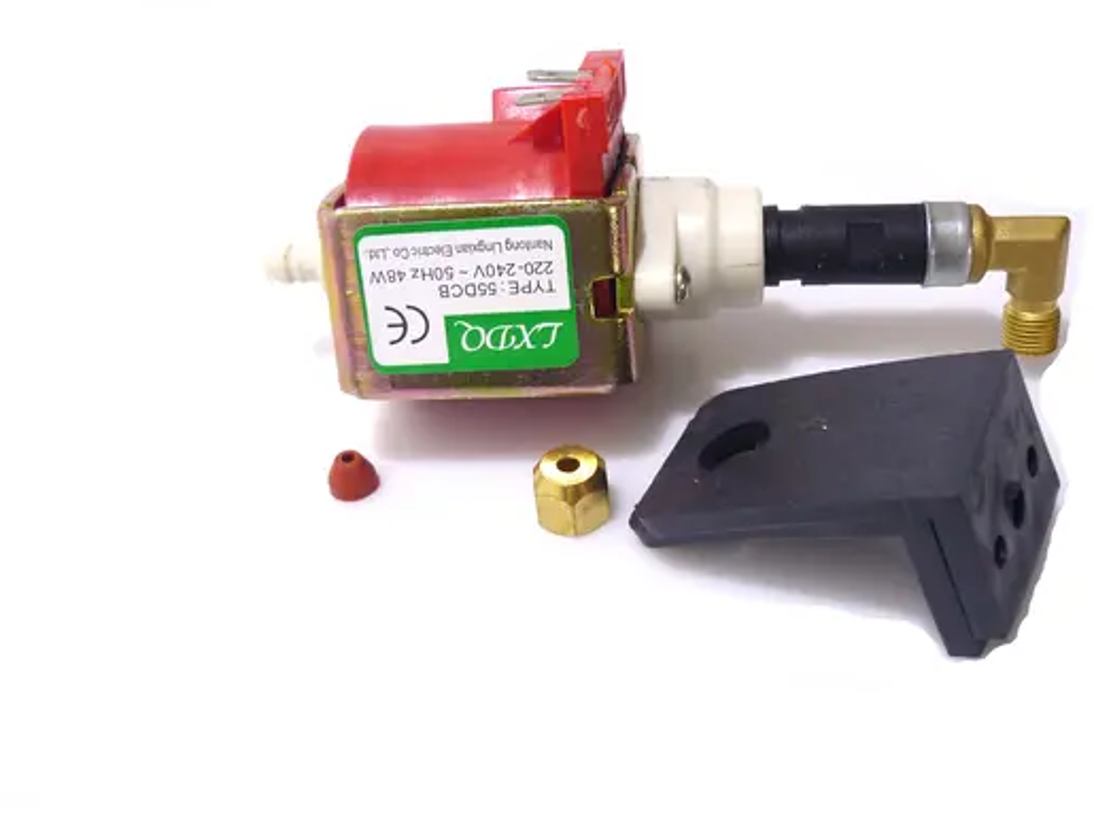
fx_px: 1295
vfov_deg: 35.1
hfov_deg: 45.8
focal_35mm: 41
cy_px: 382
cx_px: 584
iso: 80
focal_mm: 5.5
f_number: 2.8
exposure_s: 1/60
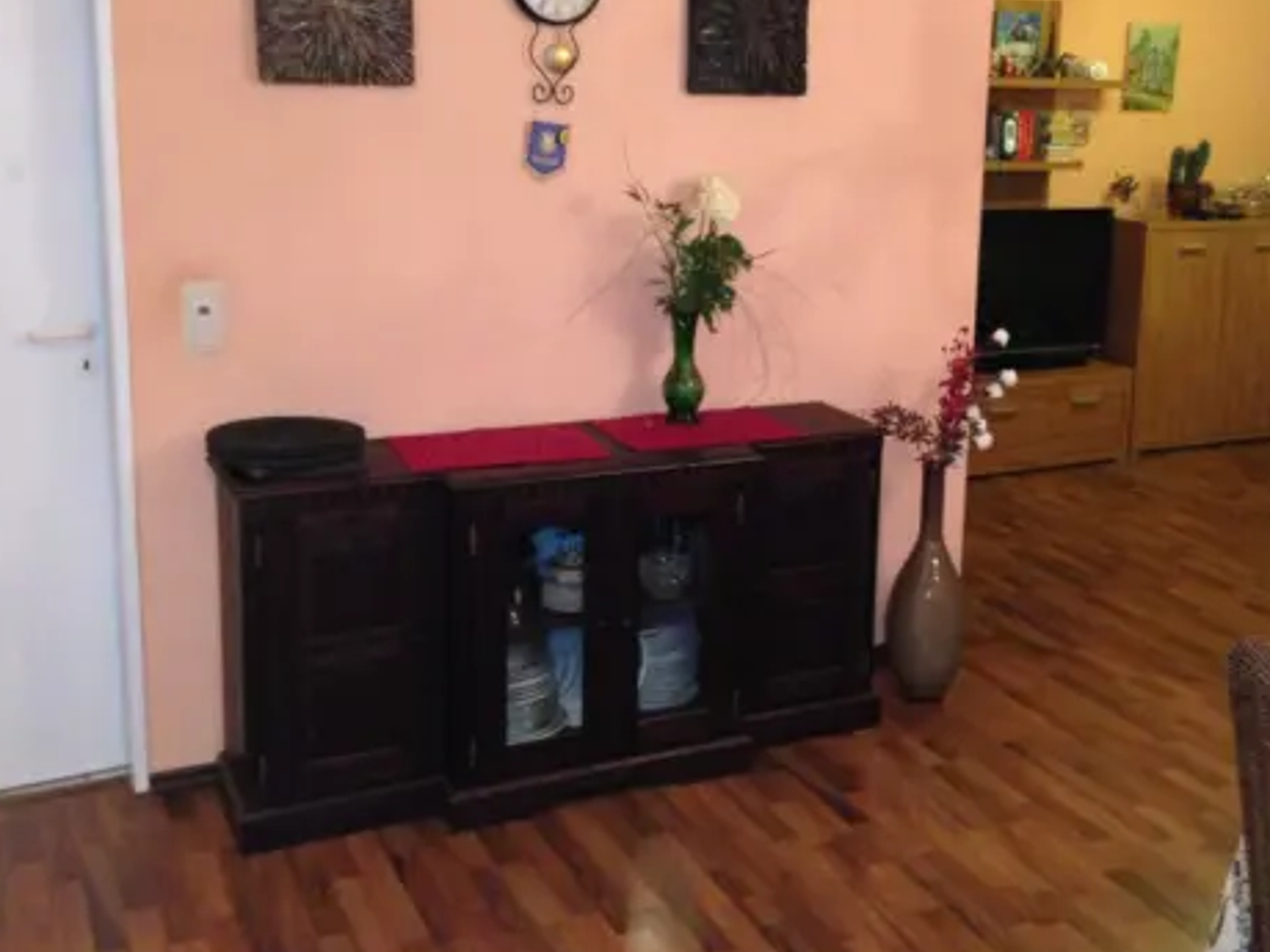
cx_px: 765
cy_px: 356
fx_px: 1578
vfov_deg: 33.4
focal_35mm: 43
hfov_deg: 43.6
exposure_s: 1/16
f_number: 2.4
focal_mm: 4.13
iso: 400
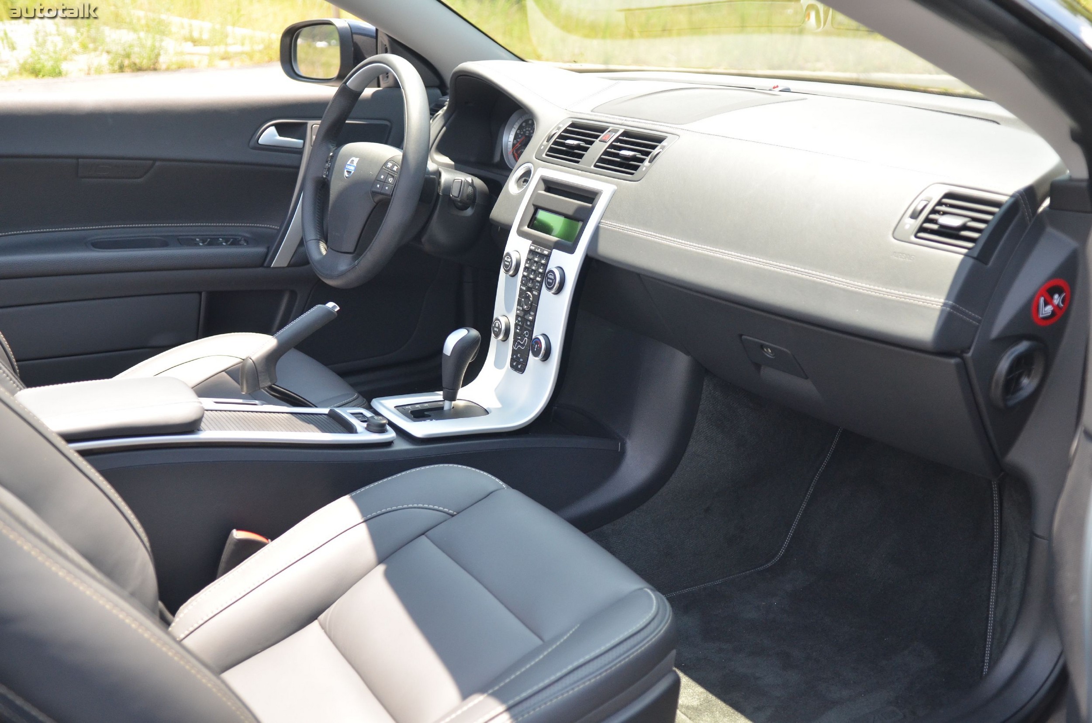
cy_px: 362
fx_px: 1090
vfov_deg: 36.7
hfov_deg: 53.2
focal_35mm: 36
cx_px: 546
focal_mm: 24
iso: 800
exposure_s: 1/500
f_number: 2.8
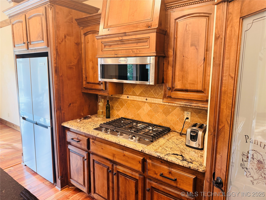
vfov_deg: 56.8
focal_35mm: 24
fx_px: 184
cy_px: 100
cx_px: 133
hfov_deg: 71.6
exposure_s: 1/60
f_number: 1.78
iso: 160
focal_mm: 6.76
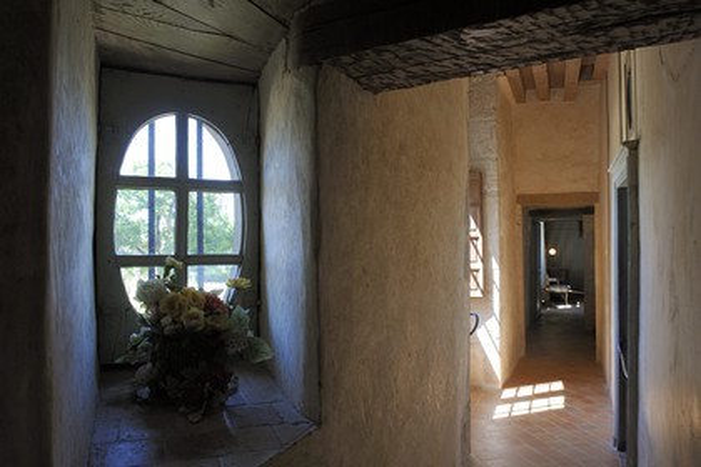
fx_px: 506
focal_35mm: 26
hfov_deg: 69.4
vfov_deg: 49.6
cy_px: 234
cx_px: 350
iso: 800
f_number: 11
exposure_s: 1/60
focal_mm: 26
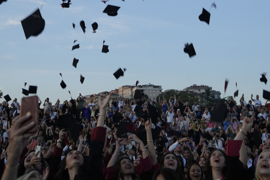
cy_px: 90
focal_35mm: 38
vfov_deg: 35.1
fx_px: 285
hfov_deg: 50.7
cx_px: 135
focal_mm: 38
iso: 100
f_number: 5
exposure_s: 1/100
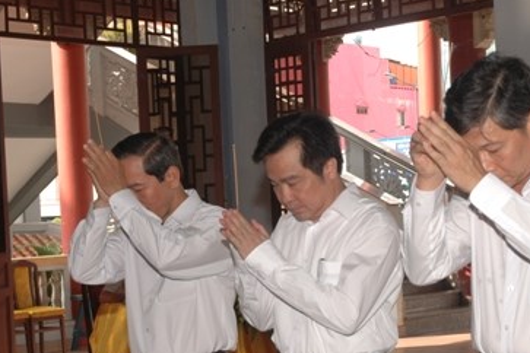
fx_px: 1205
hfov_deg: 24.8
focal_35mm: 82
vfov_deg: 16.6
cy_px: 254
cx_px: 317
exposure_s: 1/125
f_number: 5.6
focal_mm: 31
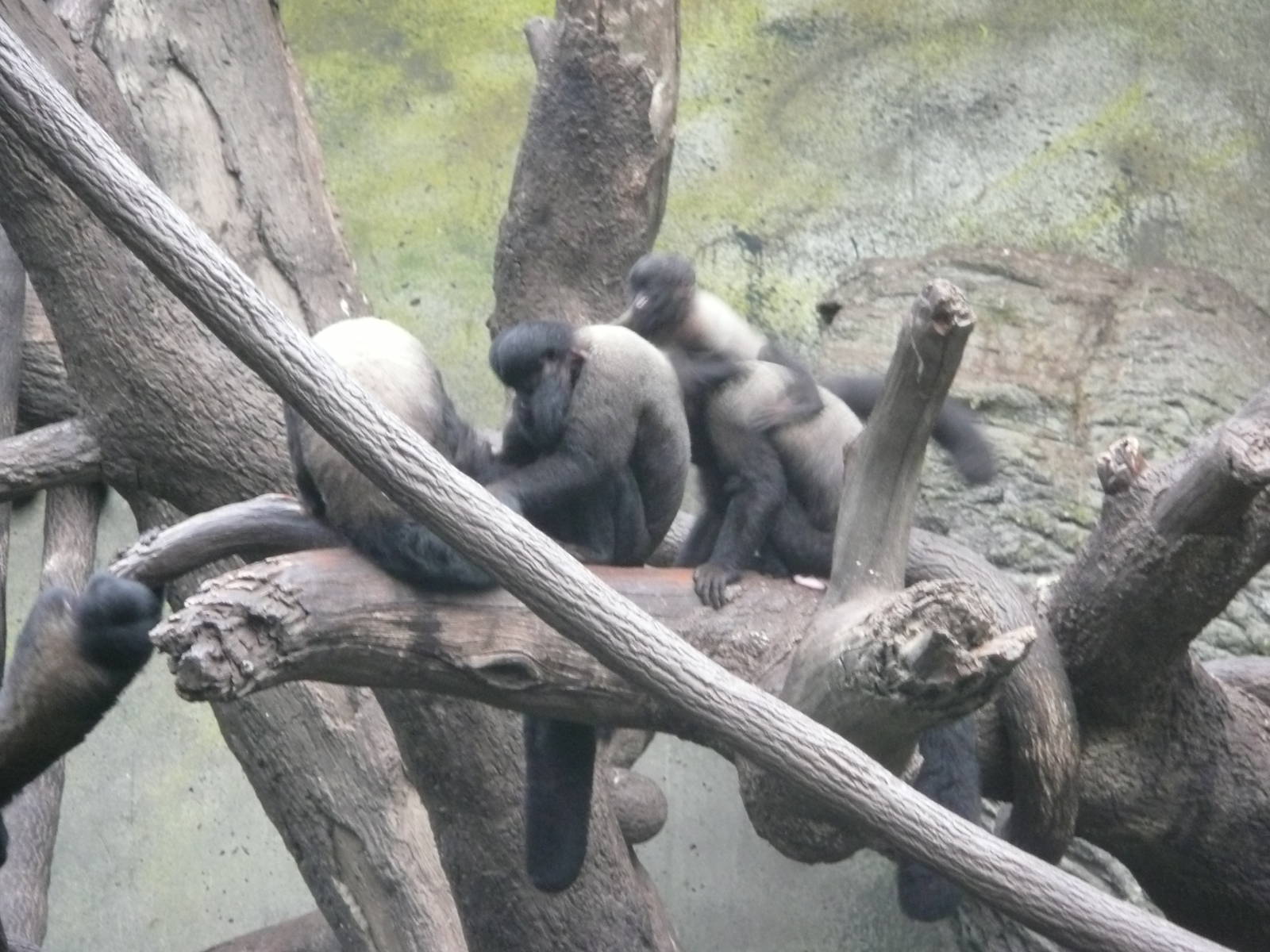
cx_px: 635
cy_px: 476
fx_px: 10273
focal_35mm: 280
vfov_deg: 5.3
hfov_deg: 7.1
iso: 400
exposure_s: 1/15
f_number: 4.9
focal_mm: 46
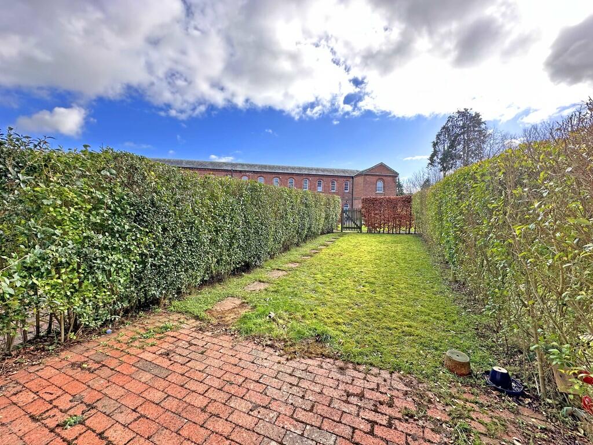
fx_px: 240
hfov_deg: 102.1
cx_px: 296
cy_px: 222
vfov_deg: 85.7
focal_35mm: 14
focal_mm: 2.22
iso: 40
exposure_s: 1/485
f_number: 2.2
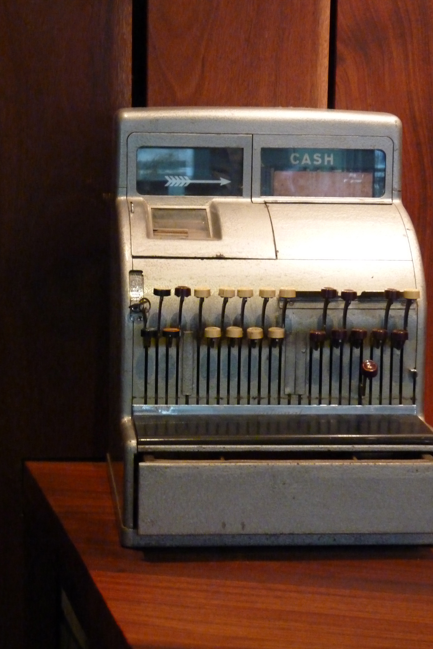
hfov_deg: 14.2
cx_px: 247
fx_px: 1732
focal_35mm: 96
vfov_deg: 21.2
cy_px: 344
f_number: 3.4
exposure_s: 1/60
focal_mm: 15.5
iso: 800
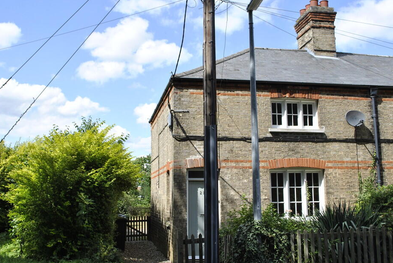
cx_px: 186
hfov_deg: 48.4
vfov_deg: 33.5
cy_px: 128
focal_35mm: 40
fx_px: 437
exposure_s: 1/250
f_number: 8
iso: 100
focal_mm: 24
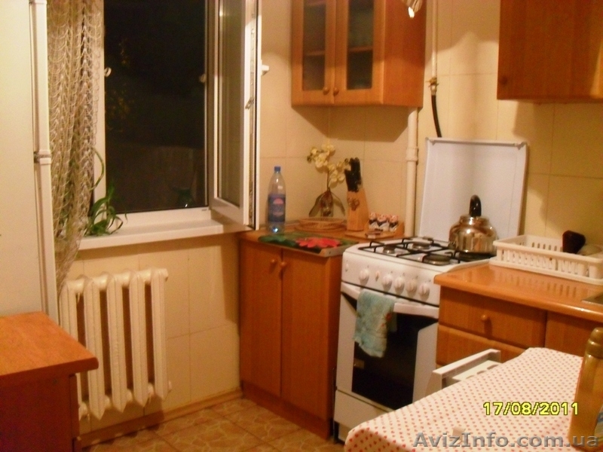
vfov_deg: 40.7
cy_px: 226
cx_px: 302
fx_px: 610
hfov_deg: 52.6
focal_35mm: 35
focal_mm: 6.2
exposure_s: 1/15
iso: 400
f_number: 2.8
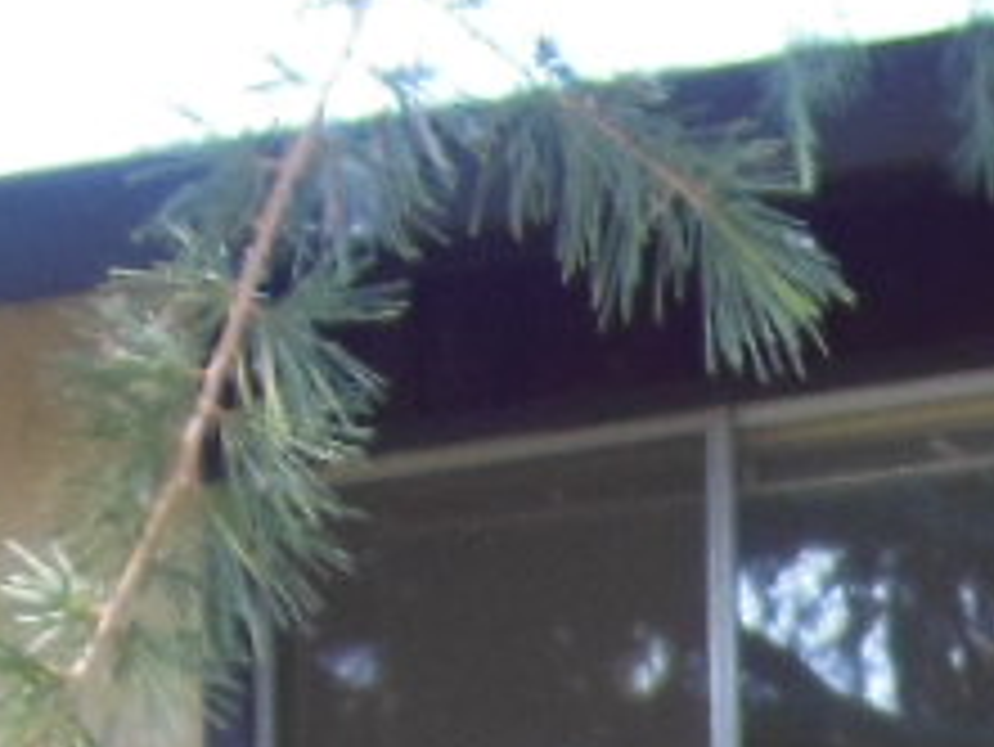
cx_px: 2145
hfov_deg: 9.9
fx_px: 5200
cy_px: 2061
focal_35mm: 181
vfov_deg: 7.4
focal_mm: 4.5
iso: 125
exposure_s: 1/40
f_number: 3.2
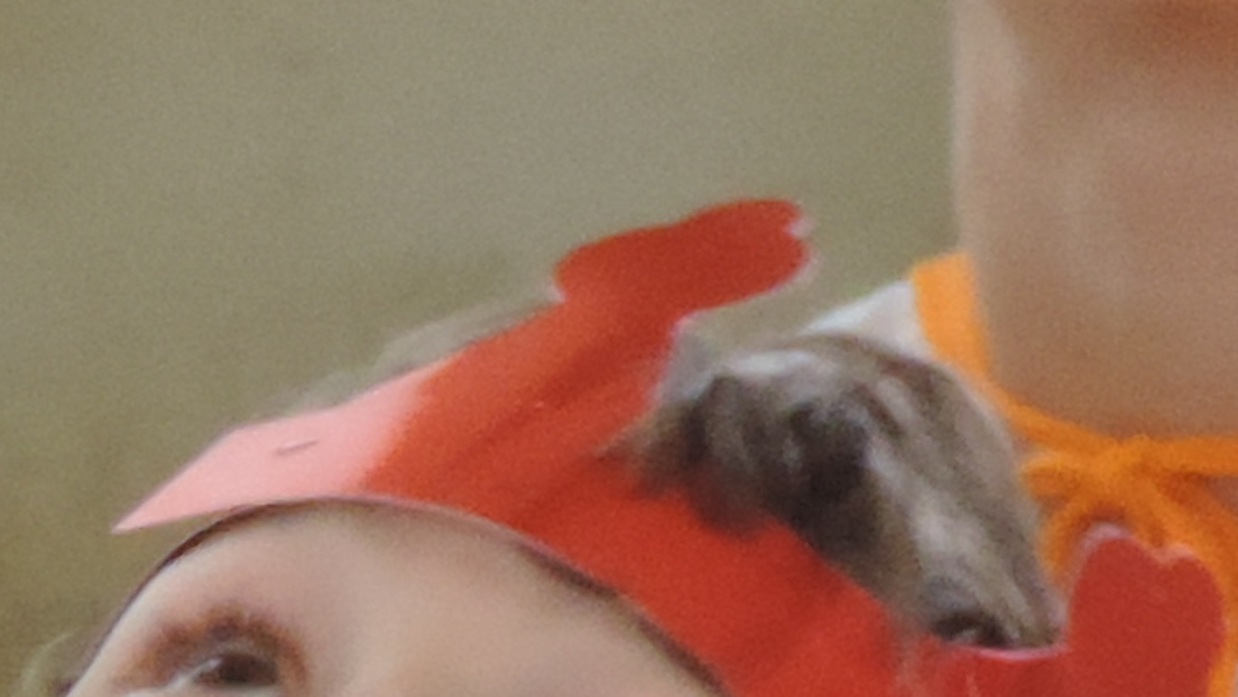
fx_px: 31390
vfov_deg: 1.3
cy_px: 311
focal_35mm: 956
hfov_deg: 2.3
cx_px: 2624
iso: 400
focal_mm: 24
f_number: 4.3
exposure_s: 1/40
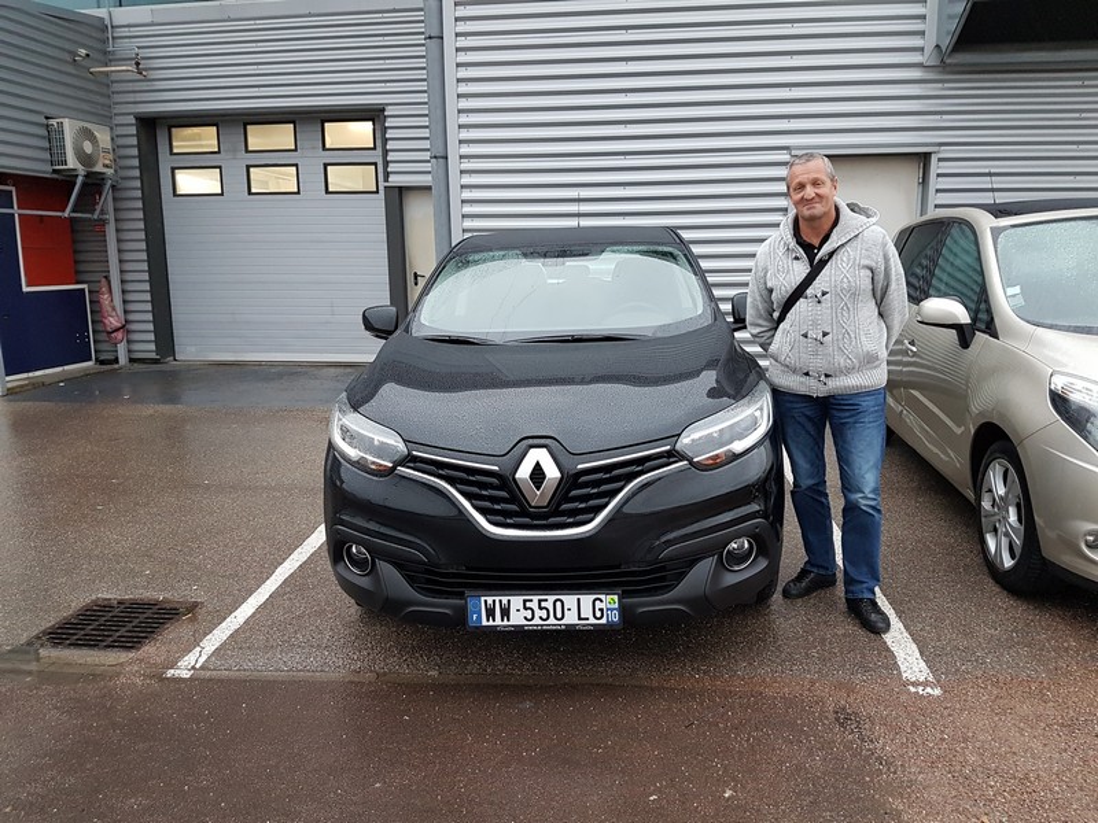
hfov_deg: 67.3
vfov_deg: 53.1
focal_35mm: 26
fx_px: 825
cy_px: 412
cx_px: 549
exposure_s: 1/50
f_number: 1.7
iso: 160
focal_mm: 4.2
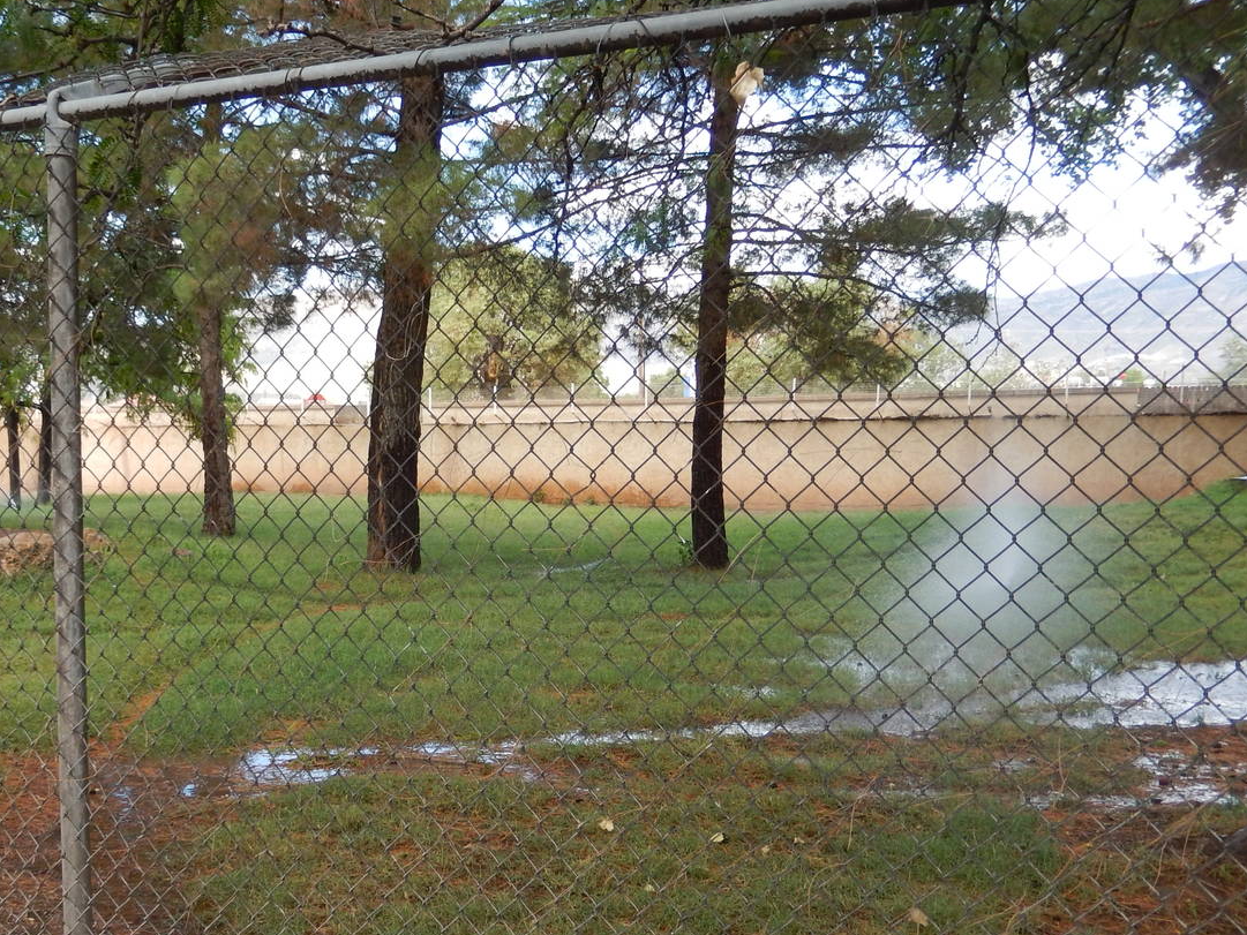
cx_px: 441
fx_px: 1333
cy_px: 573
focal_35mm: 37
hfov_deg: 49.5
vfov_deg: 38.5
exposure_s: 1/200
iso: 125
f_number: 3.4
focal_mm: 4.5
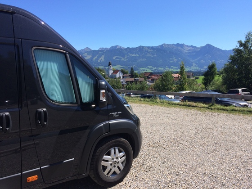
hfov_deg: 61.7
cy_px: 94
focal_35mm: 29
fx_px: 211
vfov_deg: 48.2
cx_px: 126
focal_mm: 4.15
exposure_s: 1/1520
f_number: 2.2
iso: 32
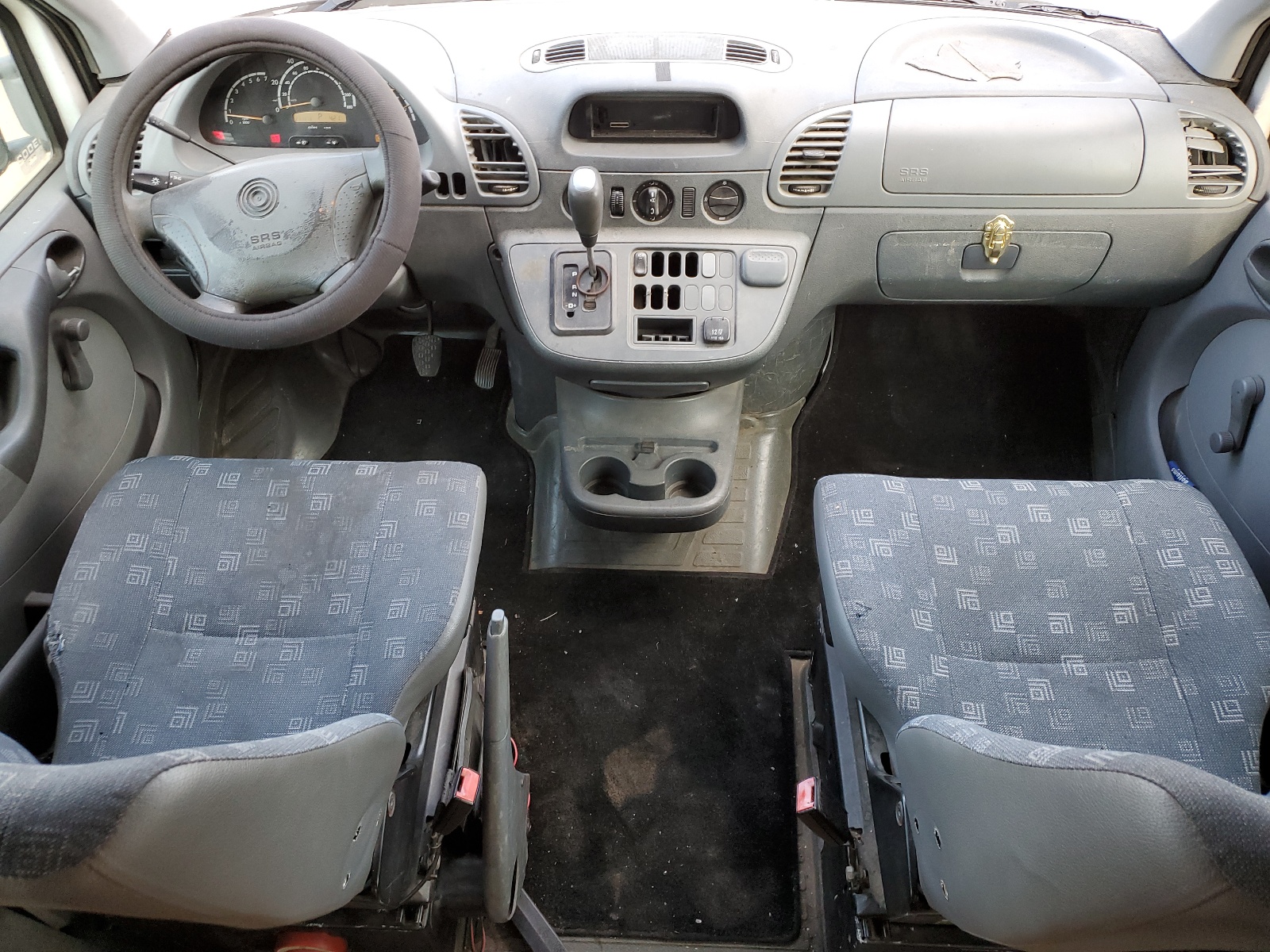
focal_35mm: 26
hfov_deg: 67.3
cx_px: 635
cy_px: 476
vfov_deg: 53.1
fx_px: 954
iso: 81
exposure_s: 1/120
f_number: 1.5
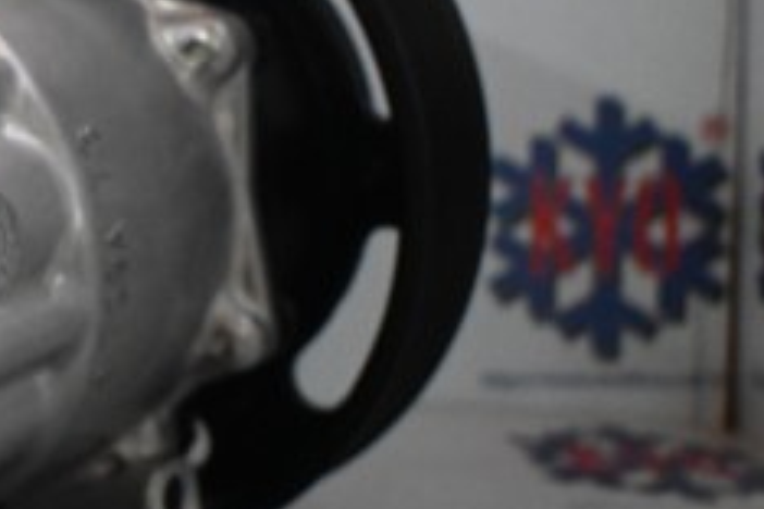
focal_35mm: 96
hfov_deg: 20.1
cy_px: 193
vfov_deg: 14.2
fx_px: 2043
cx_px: -111
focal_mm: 25
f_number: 4.2
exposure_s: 1/60
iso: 4500
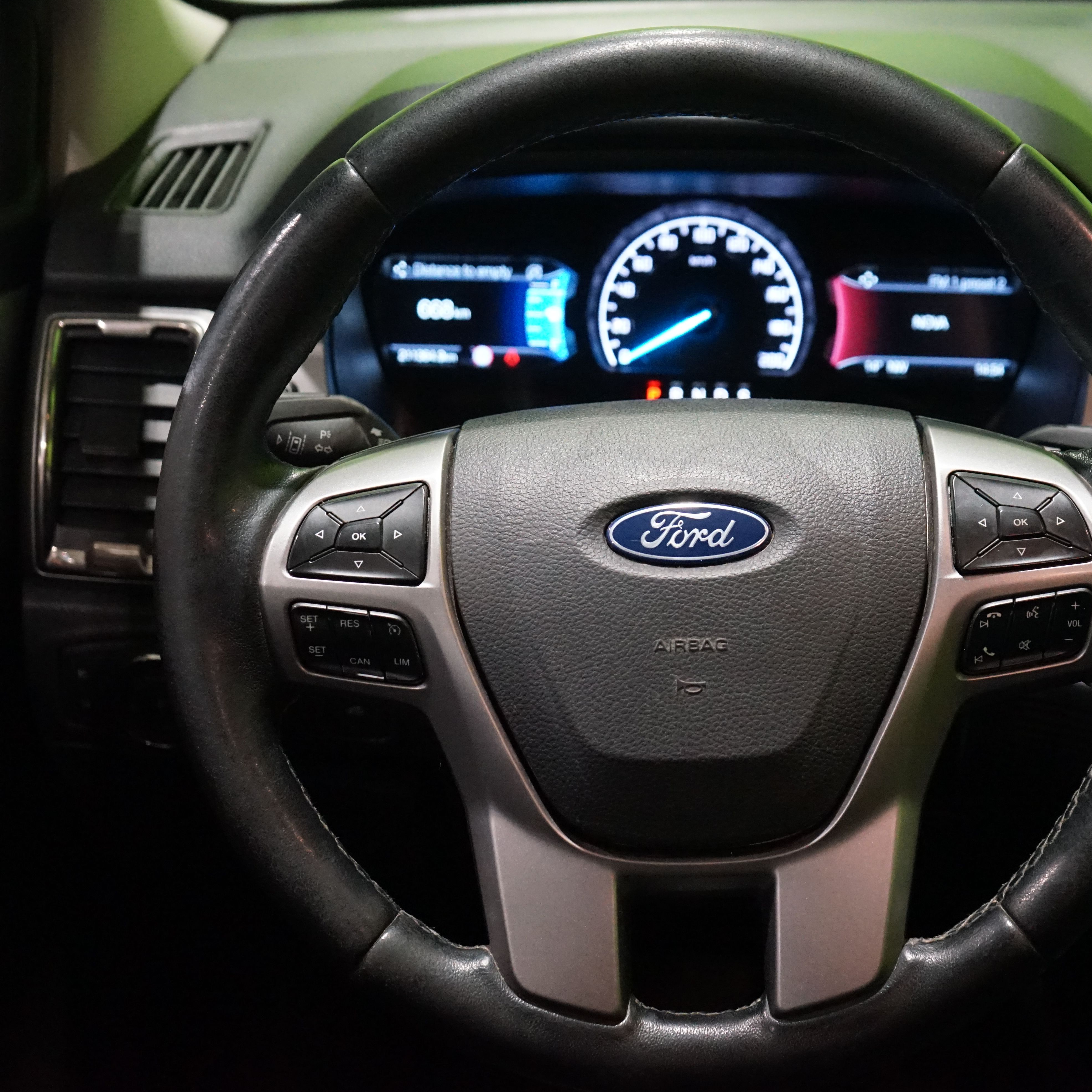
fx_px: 2213
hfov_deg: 27.6
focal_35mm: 62
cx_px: 671
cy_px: 546
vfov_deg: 27.7
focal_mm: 48
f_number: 4.5
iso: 6400
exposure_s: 1/125
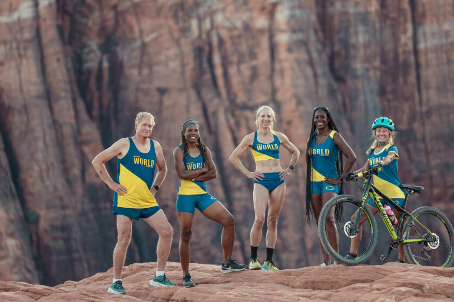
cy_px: 122
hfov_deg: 9.0
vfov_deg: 6.0
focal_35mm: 230
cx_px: 251
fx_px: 2900
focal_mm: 162
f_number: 2.8
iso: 200
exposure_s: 1/250
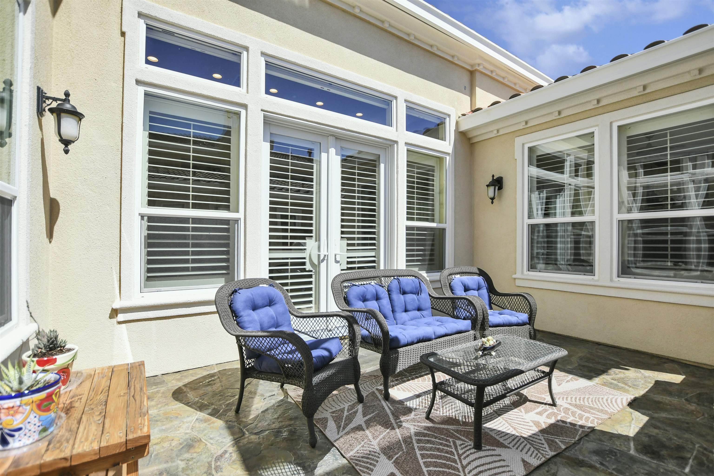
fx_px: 297
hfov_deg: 100.4
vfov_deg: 77.3
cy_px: 238
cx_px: 357
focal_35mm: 15
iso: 800
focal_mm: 10
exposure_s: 1/2500
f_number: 4
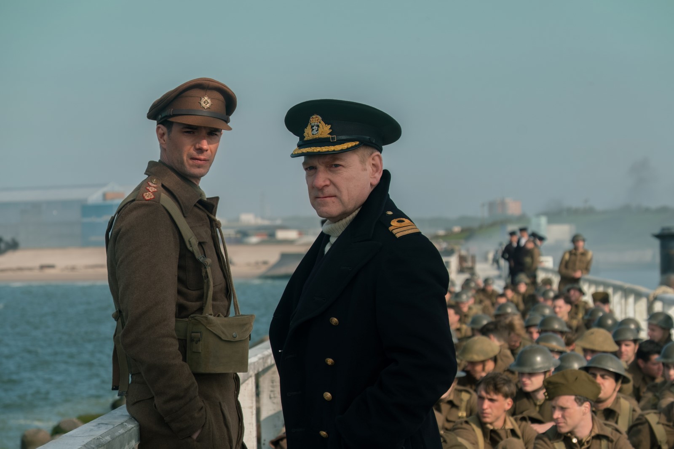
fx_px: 2921
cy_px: 224
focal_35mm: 156
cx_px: 337
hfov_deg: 13.2
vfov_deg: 8.8
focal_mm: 104.2
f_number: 8
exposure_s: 1/250
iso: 250
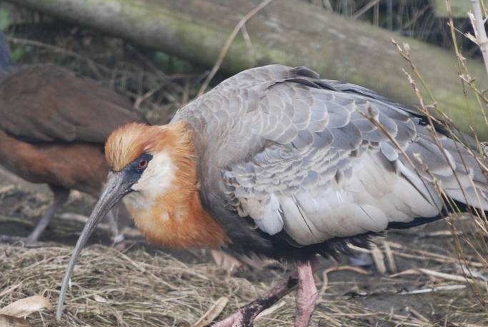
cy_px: 198
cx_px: 217
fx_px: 8101
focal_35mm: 597
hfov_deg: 3.5
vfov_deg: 2.3
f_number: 4.8
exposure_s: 1/500
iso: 280
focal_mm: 170
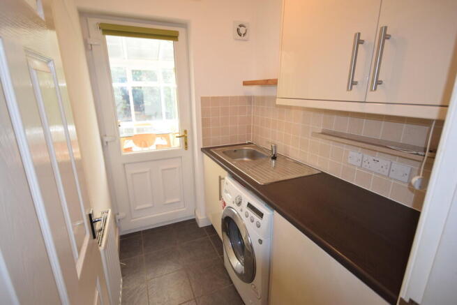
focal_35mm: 17
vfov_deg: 69.7
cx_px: 228
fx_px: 219
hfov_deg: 92.4
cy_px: 152
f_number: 5.6
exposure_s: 1/125
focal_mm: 11.5
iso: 800
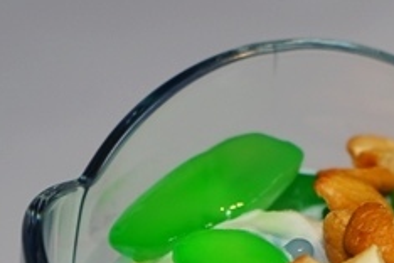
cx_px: 429
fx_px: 1981
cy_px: 250
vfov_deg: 7.6
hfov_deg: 11.2
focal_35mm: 181
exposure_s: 1/60
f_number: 5
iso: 400
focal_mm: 53
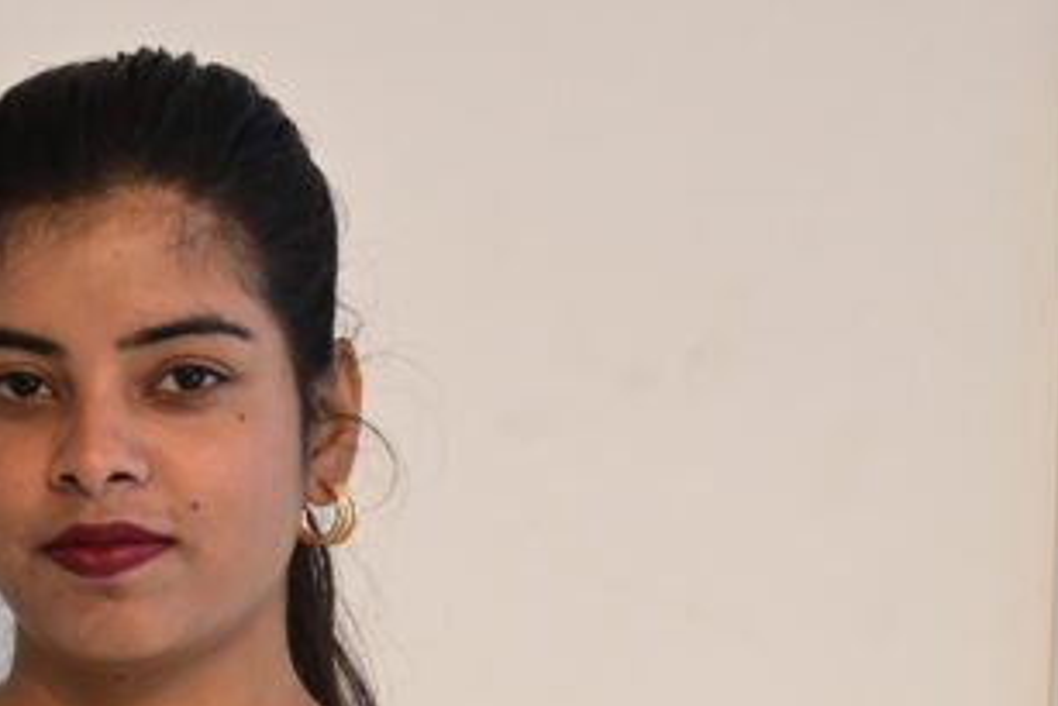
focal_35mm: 205
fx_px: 6027
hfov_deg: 10.0
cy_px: 1324
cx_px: 93
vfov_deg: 6.5
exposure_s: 1/125
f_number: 6.3
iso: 250
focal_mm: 70
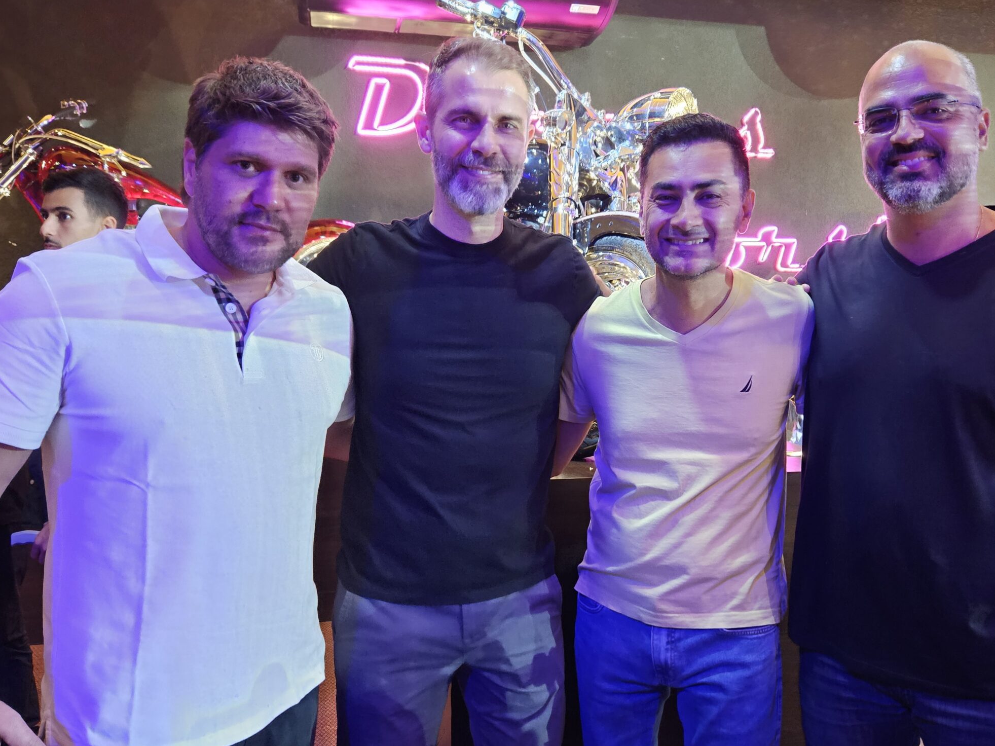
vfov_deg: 46.7
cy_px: 427
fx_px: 862
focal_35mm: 30
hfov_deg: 59.9
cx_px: 532
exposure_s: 1/24
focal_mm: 5.4
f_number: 1.8
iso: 1000
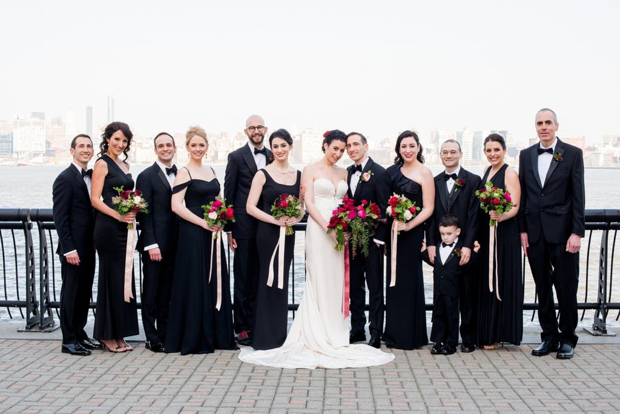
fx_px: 862
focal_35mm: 50
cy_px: 207
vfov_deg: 27.0
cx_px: 310
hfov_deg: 39.6
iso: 400
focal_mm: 50
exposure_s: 1/160
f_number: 14
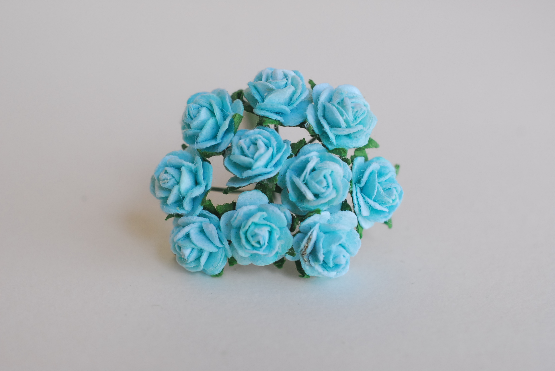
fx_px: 926
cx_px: 278
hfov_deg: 33.4
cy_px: 186
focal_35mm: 60
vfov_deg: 22.7
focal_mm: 40
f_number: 5.6
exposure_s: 1/80
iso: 640
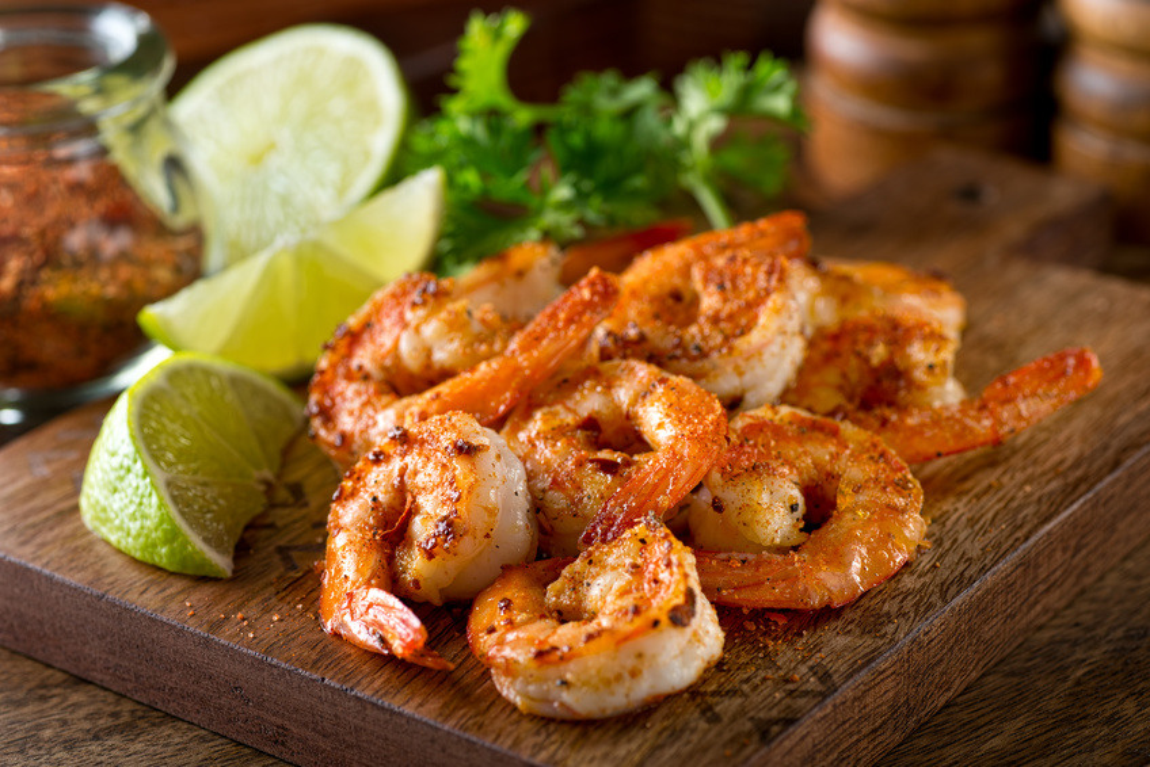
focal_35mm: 90
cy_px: 384
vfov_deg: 15.2
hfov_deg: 22.6
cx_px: 575
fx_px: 2876
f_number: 11
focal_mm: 90
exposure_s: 1/200
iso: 100
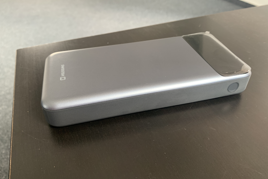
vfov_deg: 46.3
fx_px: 208
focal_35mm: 28
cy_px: 78
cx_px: 130
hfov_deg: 65.5
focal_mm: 4.25
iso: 200
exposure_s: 1/60
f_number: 1.8
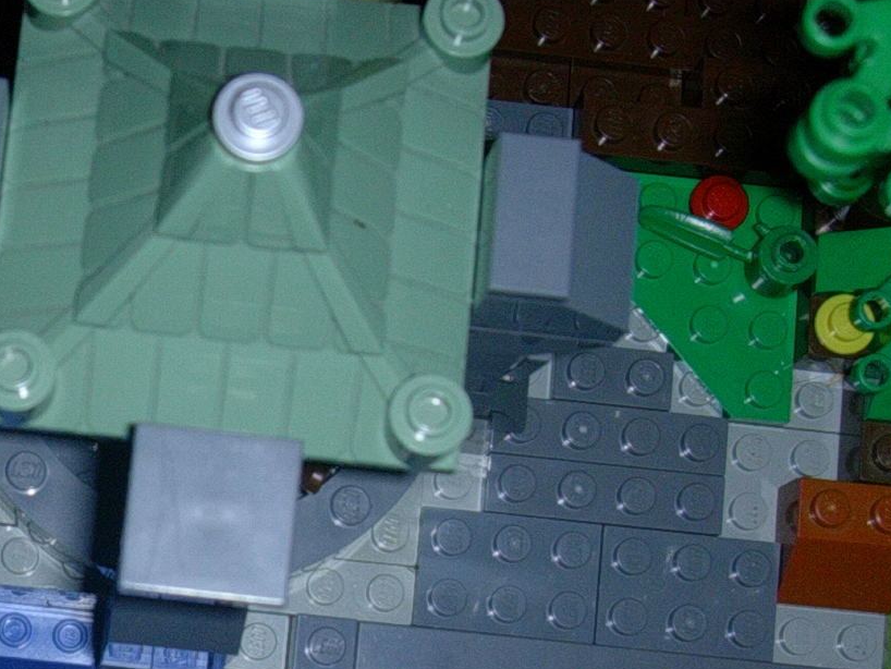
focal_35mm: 88
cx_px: 30
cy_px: 536
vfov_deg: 16.7
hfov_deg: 21.6
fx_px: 2266
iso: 70
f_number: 2.9
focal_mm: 6.7
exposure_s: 1/64
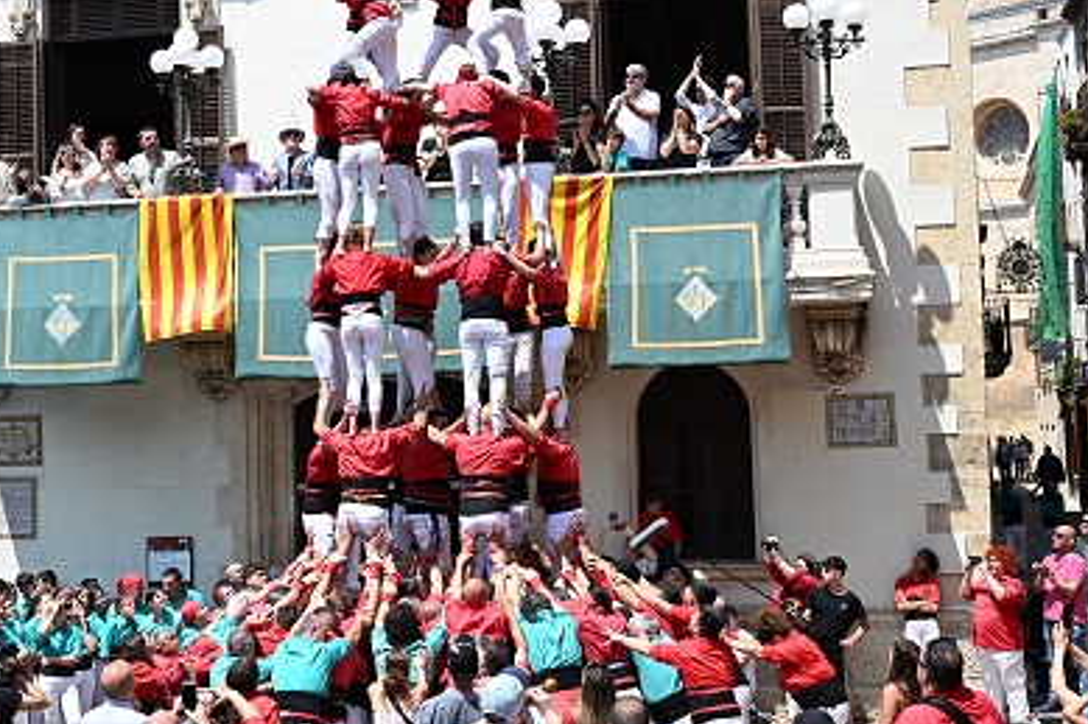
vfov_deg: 22.5
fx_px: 1812
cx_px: 373
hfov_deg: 33.2
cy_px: 246
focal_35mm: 60
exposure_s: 1/320
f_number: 9
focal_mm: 42
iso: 200
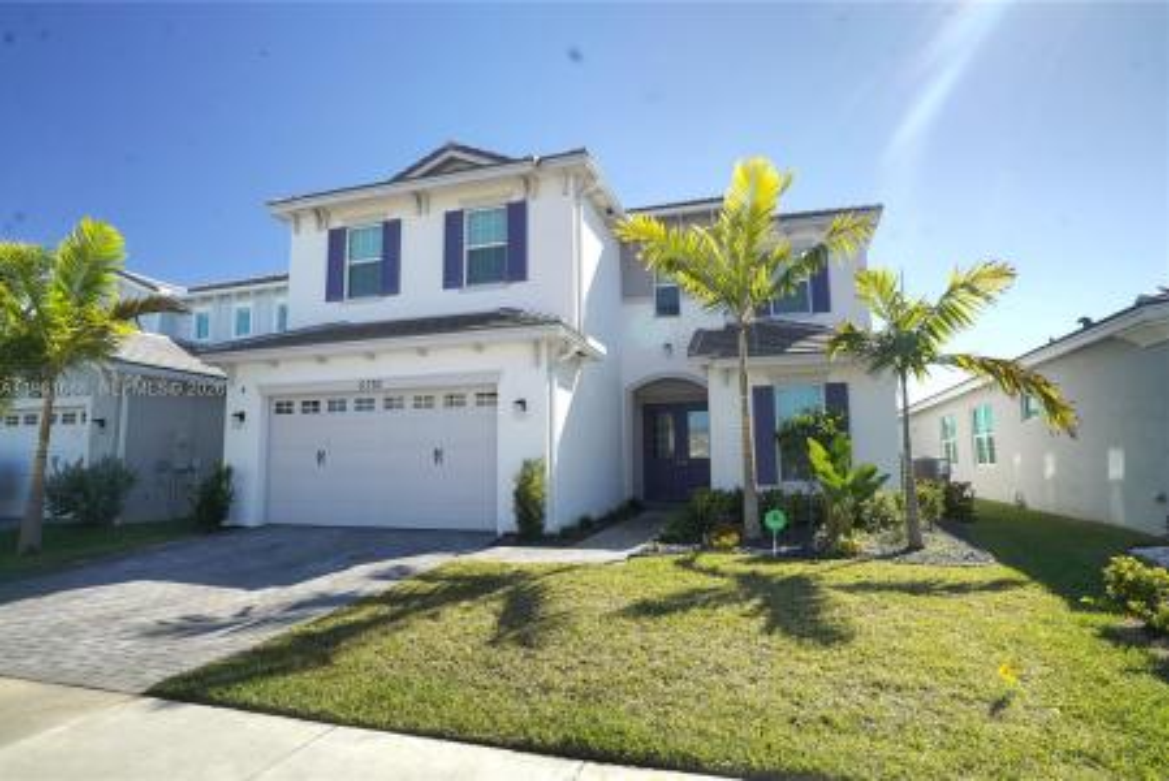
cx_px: 584
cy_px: 390
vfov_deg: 64.6
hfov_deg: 86.9
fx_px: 617
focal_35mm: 19
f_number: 8
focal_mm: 19
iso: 100
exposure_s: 1/200
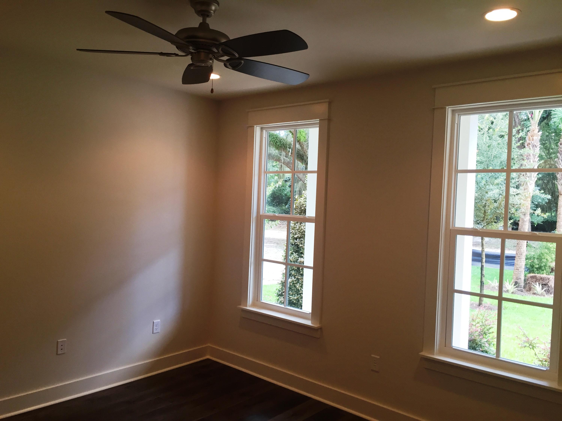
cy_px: 210
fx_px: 471
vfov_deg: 48.2
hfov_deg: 61.7
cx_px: 281
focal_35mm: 29
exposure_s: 1/40
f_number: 2.2
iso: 32
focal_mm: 4.15
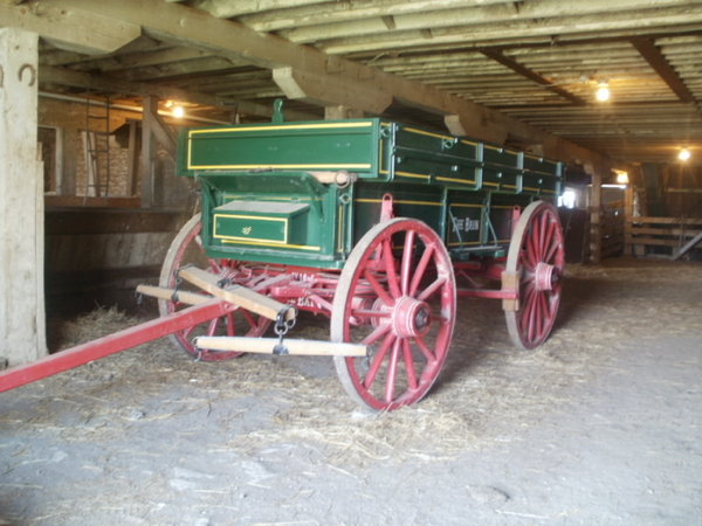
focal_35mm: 36
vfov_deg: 39.7
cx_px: 351
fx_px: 730
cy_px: 263
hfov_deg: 51.4
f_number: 3.5
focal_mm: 6.3
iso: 100
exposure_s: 1/4
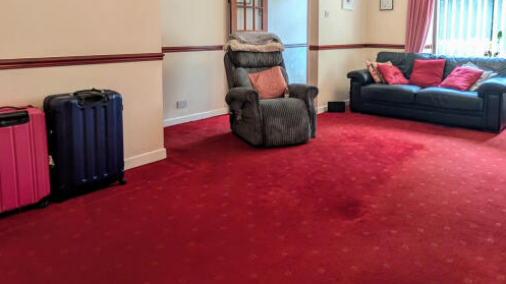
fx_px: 362
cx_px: 288
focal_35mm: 27
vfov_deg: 41.8
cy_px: 78
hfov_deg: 69.5
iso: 115
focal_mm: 2.02
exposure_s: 1/100
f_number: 1.7
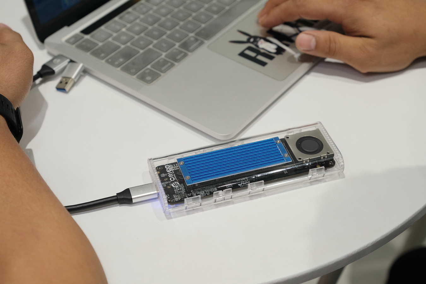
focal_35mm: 62
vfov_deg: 21.9
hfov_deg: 32.4
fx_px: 734
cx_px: 213
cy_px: 142
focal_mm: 41.4
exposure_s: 1/280
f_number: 4
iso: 640
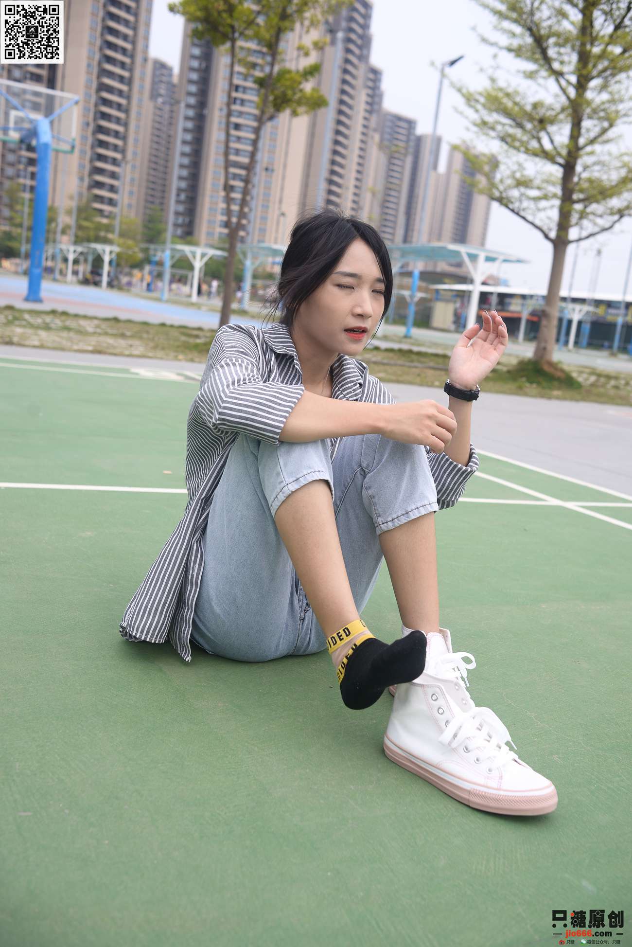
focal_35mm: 35
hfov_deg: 37.9
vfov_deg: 54.4
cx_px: 316
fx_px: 921
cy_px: 474
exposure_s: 1/400
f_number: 5.6
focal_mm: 35
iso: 100
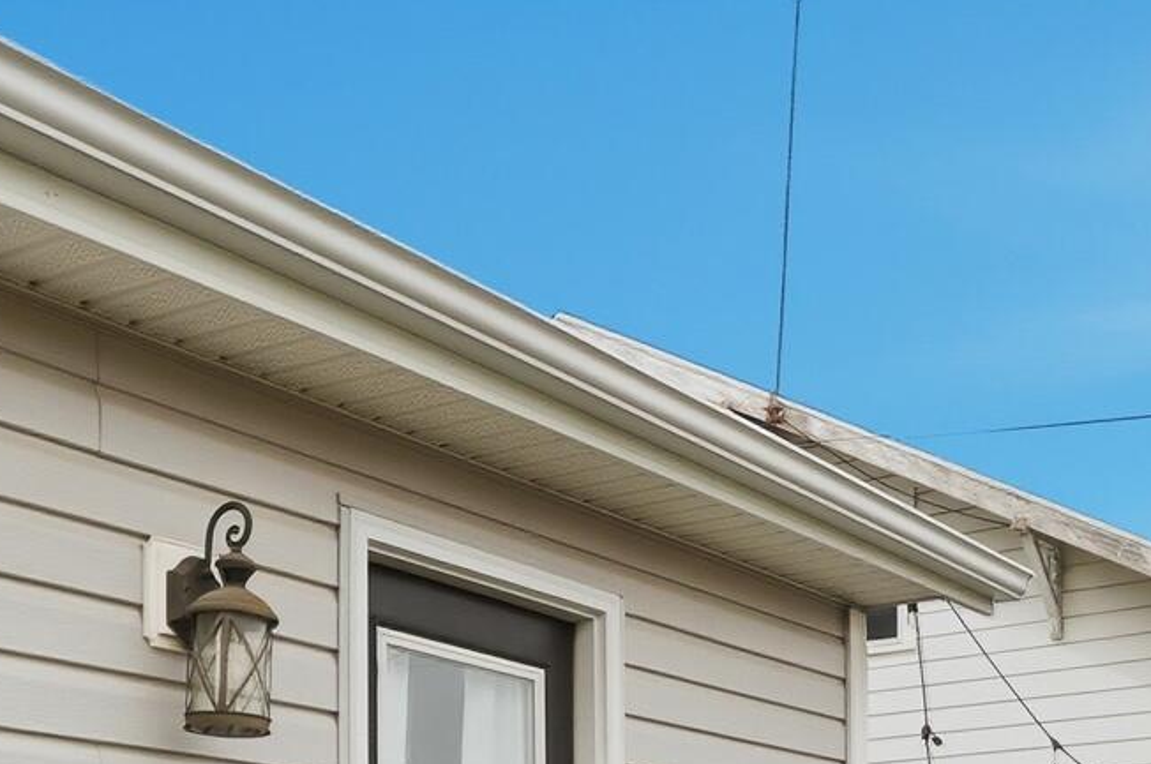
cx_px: 637
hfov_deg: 42.7
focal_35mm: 46
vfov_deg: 25.0
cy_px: 1013
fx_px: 1469
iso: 125
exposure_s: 1/2500
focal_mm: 10
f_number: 9
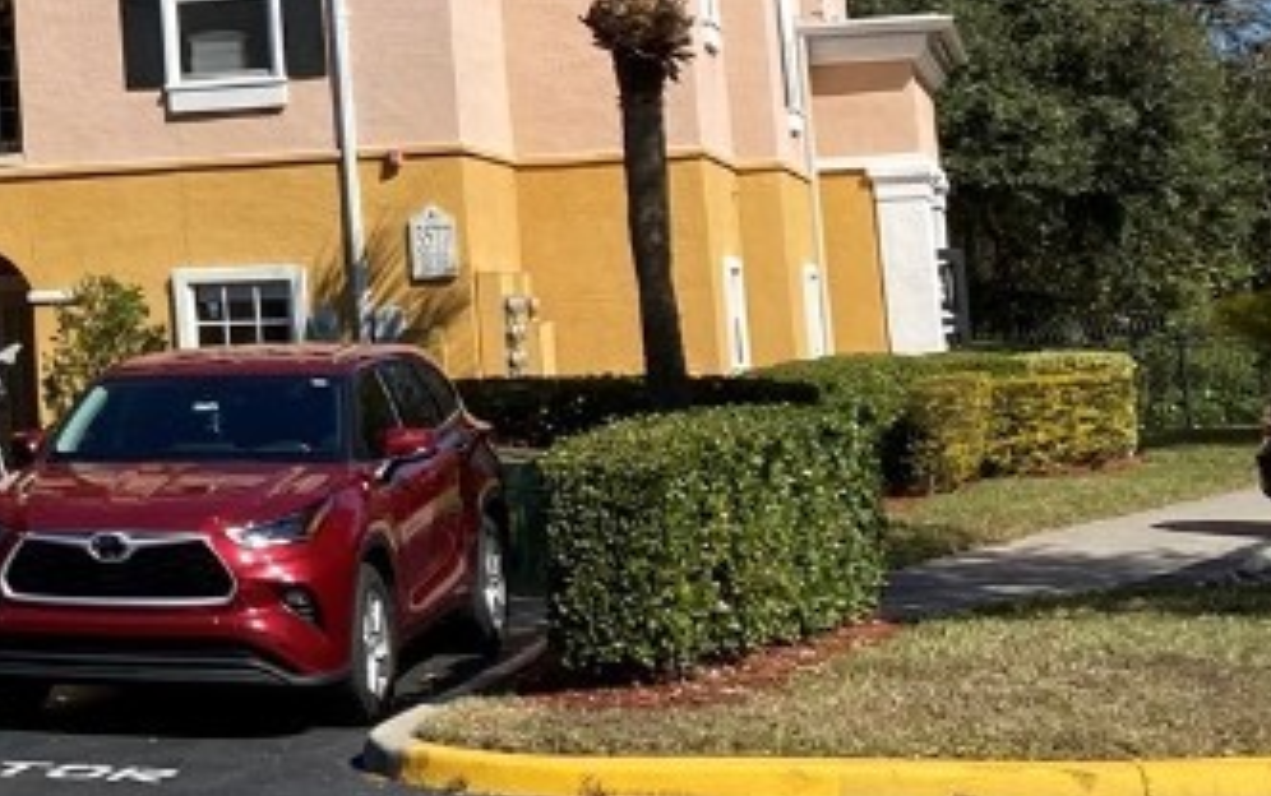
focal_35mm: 85
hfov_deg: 20.8
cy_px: -50
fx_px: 2946
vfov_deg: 15.1
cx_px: -628
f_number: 1.8
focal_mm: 4.25
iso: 32
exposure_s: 1/2817
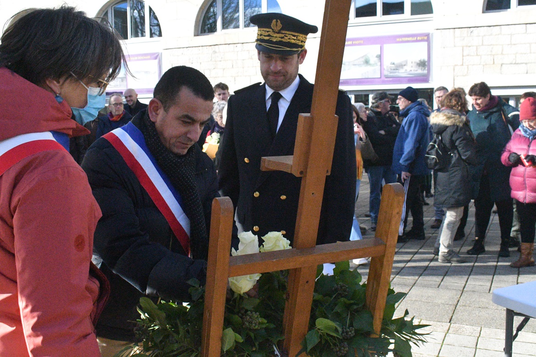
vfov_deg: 34.2
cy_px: 178
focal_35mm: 39
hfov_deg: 49.6
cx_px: 268
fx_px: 581
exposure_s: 1/8000
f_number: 14
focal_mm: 26
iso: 16000
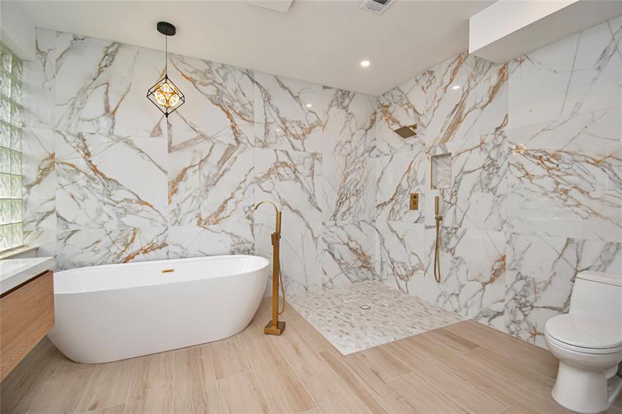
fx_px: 259
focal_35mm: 15
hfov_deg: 100.4
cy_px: 207
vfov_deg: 77.2
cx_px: 311
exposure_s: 1/125
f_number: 5.6
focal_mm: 10
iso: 320
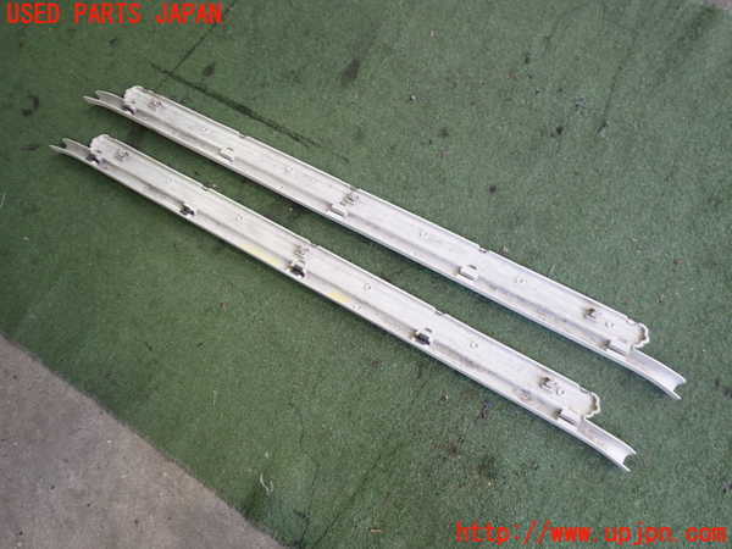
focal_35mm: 30
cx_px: 366
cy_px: 274
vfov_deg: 46.8
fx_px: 634
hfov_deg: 60.0
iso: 200
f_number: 2.3
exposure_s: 1/60
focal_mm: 5.4
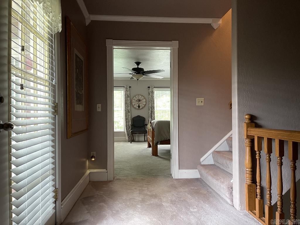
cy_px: 112
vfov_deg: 53.1
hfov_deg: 67.3
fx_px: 225
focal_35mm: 26
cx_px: 150
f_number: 1.6
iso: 200
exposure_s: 1/60
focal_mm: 5.1
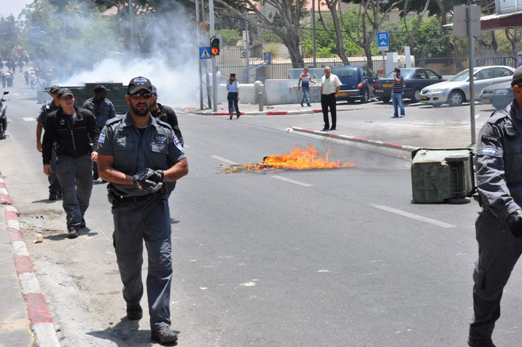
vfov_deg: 19.7
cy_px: 167
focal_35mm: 69
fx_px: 999
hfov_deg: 29.3
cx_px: 292
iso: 200
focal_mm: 40
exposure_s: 1/400
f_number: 10
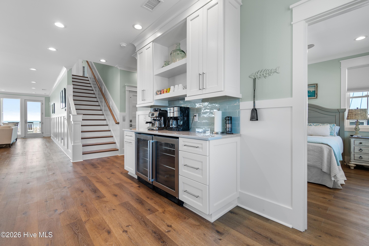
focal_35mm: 15
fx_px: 154
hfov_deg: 100.4
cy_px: 123
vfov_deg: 77.3
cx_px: 184
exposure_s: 1/10
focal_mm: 10
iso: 100
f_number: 4.5
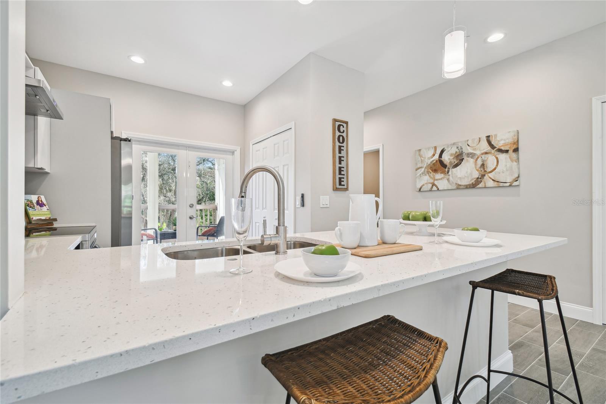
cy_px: 202
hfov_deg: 100.4
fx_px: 252
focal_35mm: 15
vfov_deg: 77.3
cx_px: 303
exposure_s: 1/10
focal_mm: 10
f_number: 7.1
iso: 100
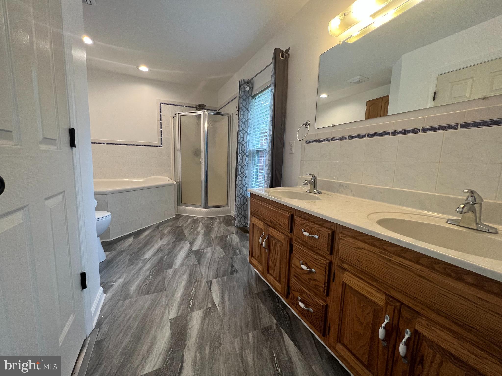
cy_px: 188
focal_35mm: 13
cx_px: 251
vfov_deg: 89.9
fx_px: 189
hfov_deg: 106.2
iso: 100
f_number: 1.8
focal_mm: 1.57
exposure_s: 1/120
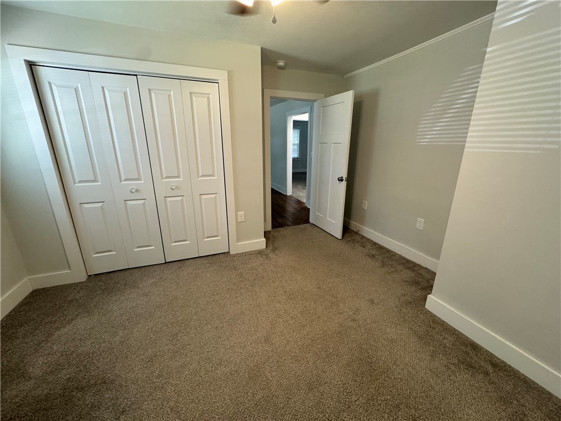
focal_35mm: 14
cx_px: 280
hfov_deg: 102.1
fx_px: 227
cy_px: 210
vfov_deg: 85.7
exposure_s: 1/60
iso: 320
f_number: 2.2
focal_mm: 2.22
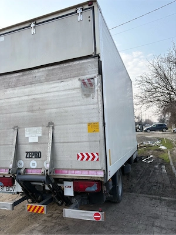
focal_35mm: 26
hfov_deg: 53.1
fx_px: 176
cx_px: 88
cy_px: 118
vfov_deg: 67.3
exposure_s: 1/873
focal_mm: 5.96
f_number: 1.6
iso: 50
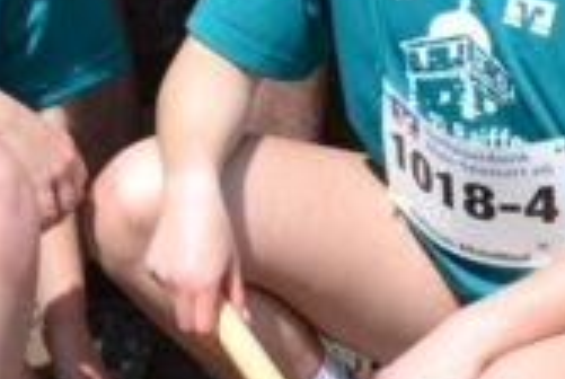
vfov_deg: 6.6
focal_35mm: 202
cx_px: 101
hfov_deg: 10.1
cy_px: -360
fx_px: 3176
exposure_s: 1/250
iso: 100
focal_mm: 22
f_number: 8
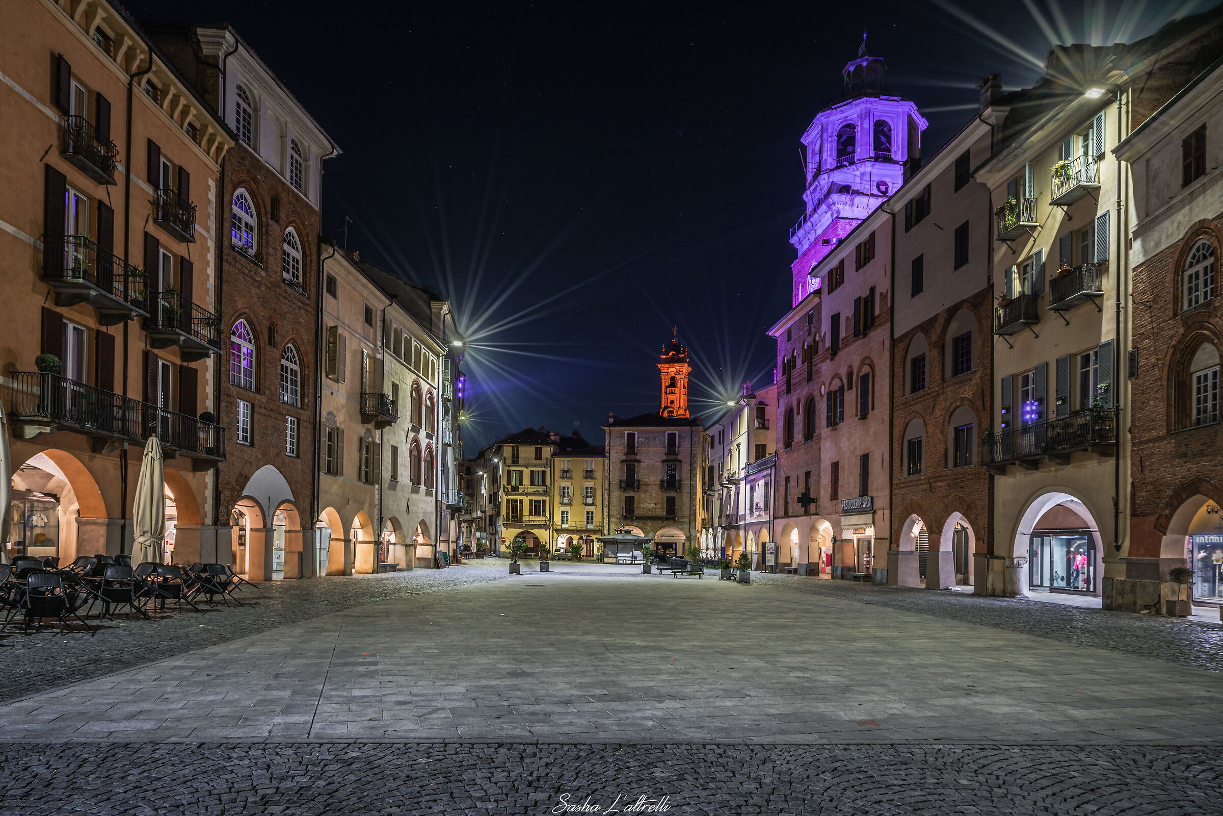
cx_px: 612
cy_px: 408
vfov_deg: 61.9
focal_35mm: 20
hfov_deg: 84.0
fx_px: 679
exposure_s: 15
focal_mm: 20
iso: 100
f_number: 16
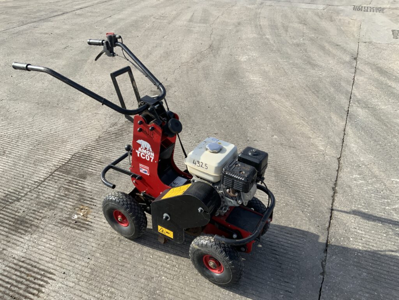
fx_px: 334
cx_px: 200
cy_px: 150
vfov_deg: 48.2
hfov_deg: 61.7
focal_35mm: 29
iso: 16
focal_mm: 3
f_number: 1.8
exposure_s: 1/1250
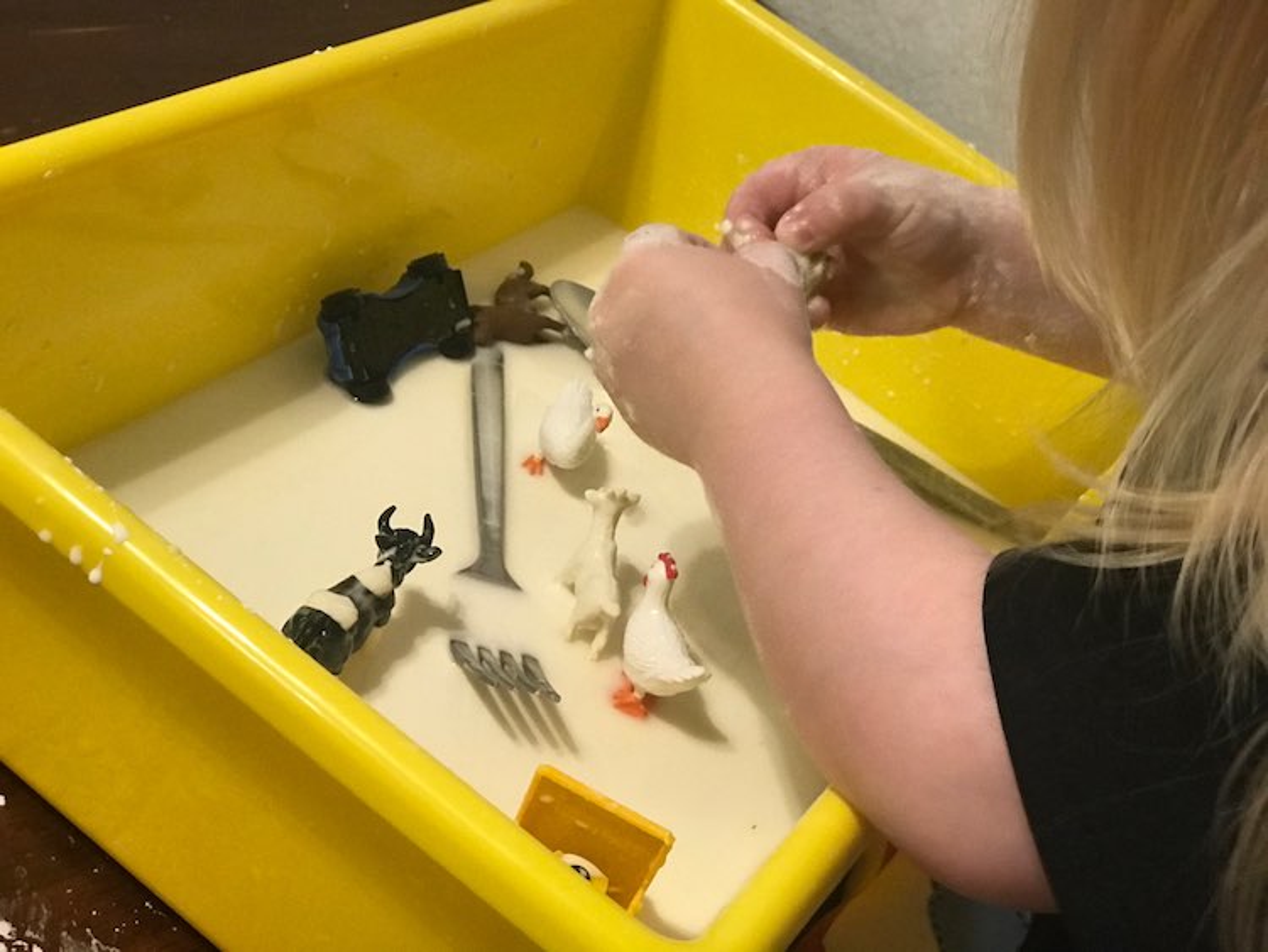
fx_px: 2089
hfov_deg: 33.8
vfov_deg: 25.7
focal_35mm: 57
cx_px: 634
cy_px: 476
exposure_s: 1/60
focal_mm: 6.6
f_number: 2.8
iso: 500
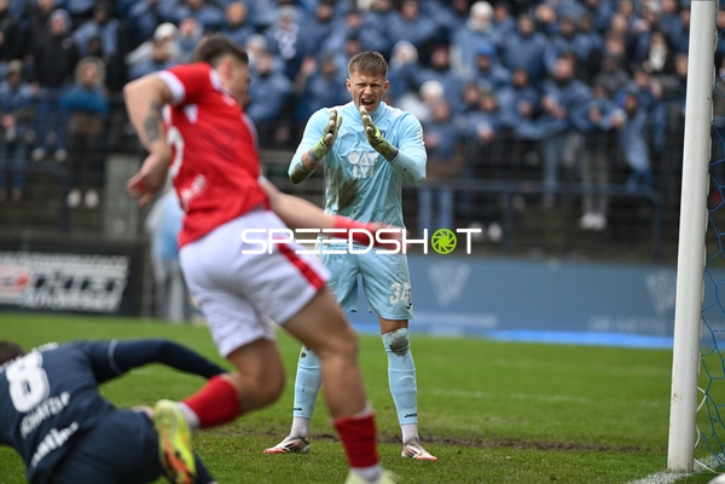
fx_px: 6041
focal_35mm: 300
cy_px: 242
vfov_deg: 4.6
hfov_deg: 6.9
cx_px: 362
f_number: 3.2
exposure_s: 1/2000
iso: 1400
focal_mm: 300
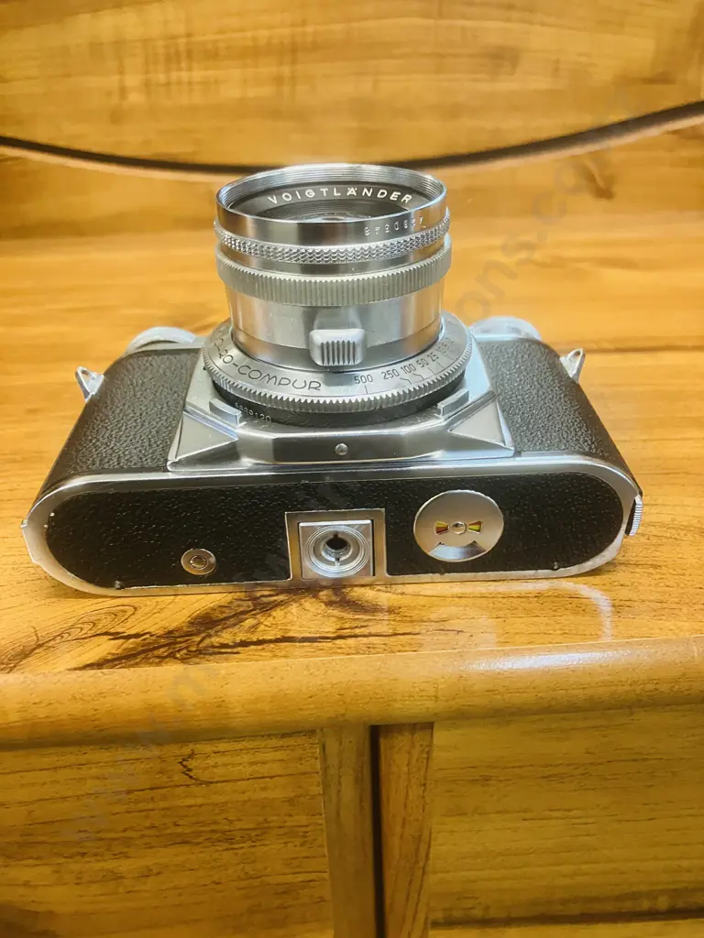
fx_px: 759
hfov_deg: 49.7
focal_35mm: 28
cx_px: 352
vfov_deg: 63.4
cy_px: 469
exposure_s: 1/50
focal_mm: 3.99
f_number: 1.8
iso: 320
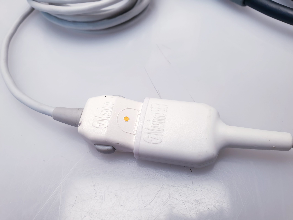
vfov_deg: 53.1
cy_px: 110
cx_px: 146
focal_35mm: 26
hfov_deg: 67.3
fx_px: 220
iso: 64
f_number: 2.4
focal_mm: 4.3
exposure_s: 1/50
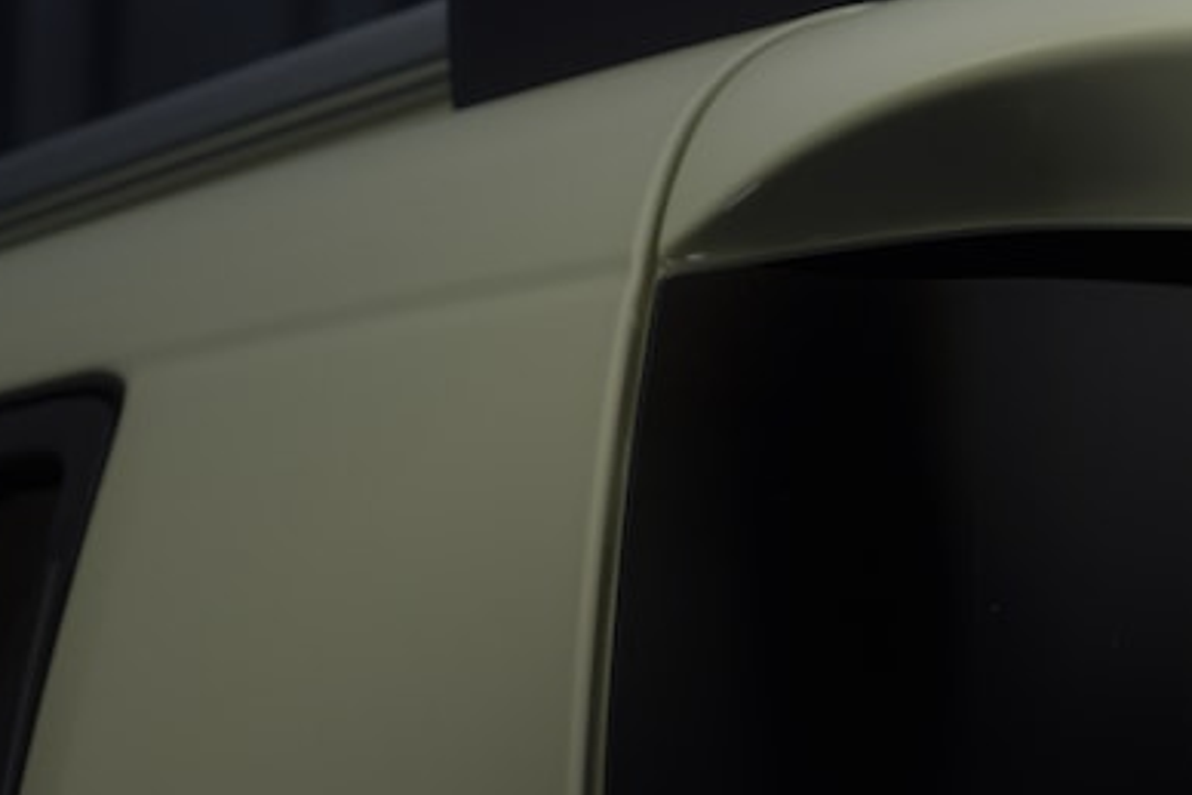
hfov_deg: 7.5
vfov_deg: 5.2
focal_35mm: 257
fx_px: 8512
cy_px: 1704
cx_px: 2707
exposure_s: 1/4
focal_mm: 52
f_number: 5.6
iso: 50
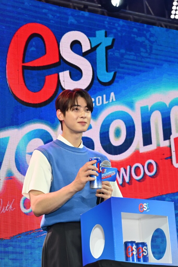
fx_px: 408
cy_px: 134
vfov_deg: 36.3
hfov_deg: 24.6
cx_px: 89
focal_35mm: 55
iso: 640
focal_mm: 55
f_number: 5.6
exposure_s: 1/160
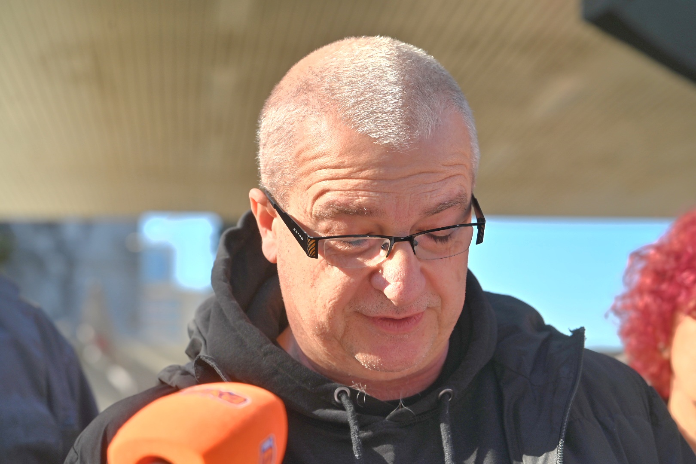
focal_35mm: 88
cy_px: 232
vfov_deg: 15.5
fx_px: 1701
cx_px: 348
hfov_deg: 23.1
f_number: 5.6
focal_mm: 88
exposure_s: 1/400
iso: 100
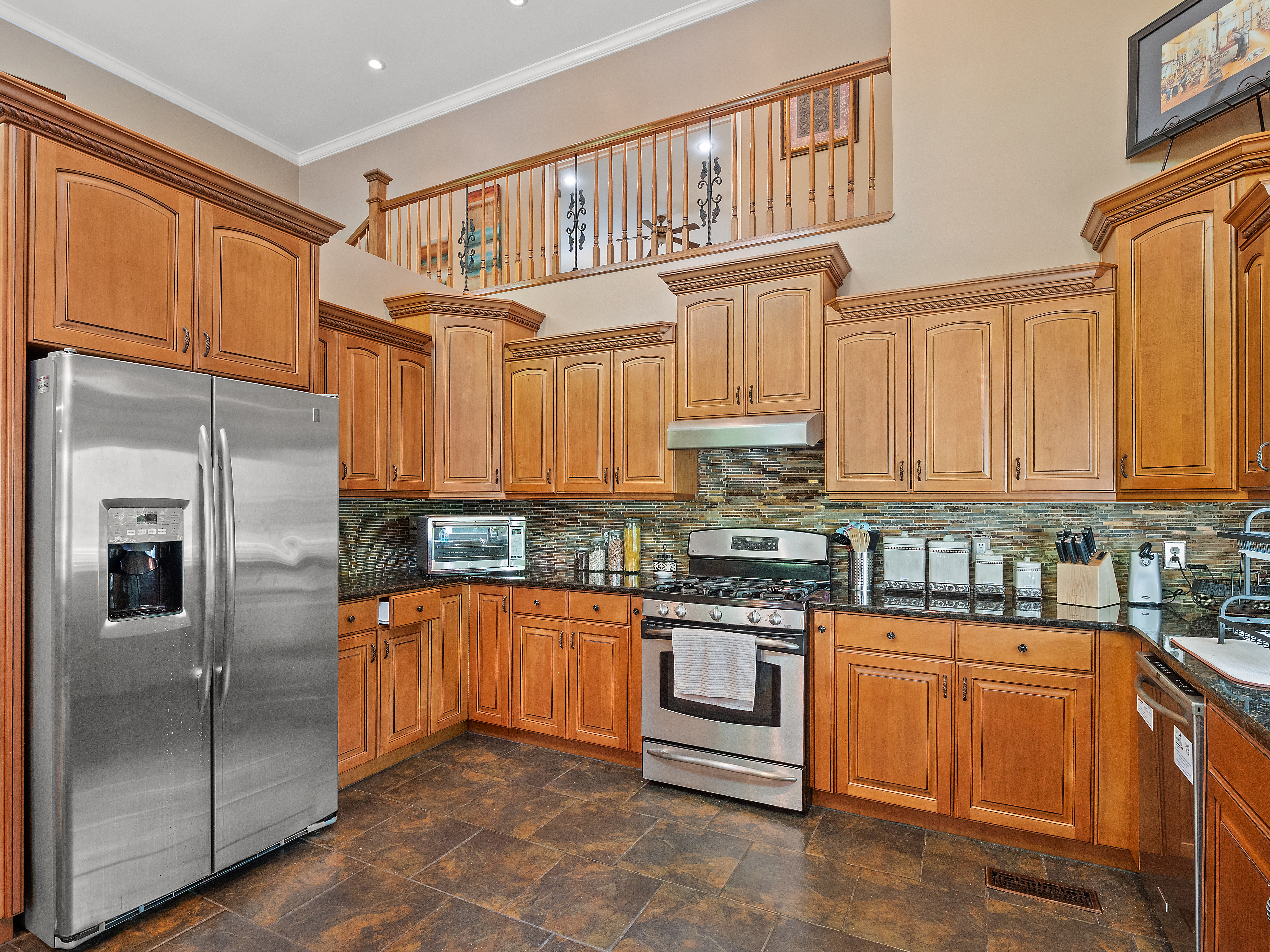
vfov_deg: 78.1
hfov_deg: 94.5
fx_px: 587
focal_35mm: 16
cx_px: 635
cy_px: 476
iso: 400
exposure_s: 1/2.5
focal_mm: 8
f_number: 5.6
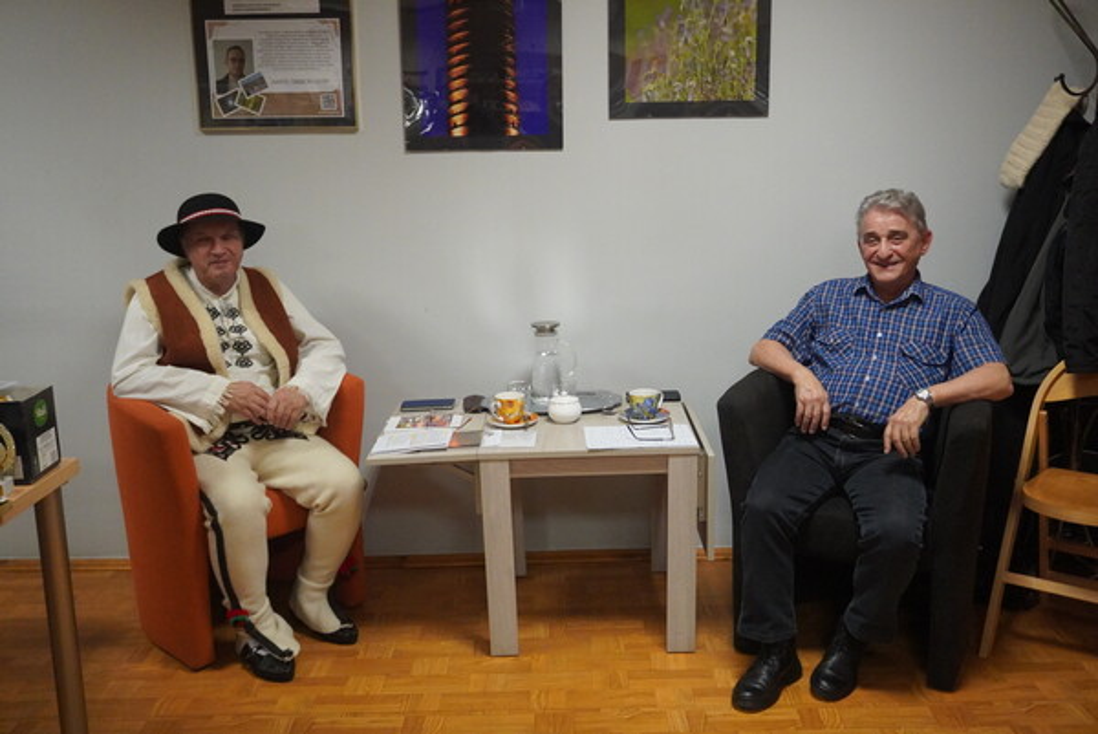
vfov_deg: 38.4
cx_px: 549
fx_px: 1053
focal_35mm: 34
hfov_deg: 55.1
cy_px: 367
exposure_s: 1/160
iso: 5000
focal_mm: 23
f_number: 4.5
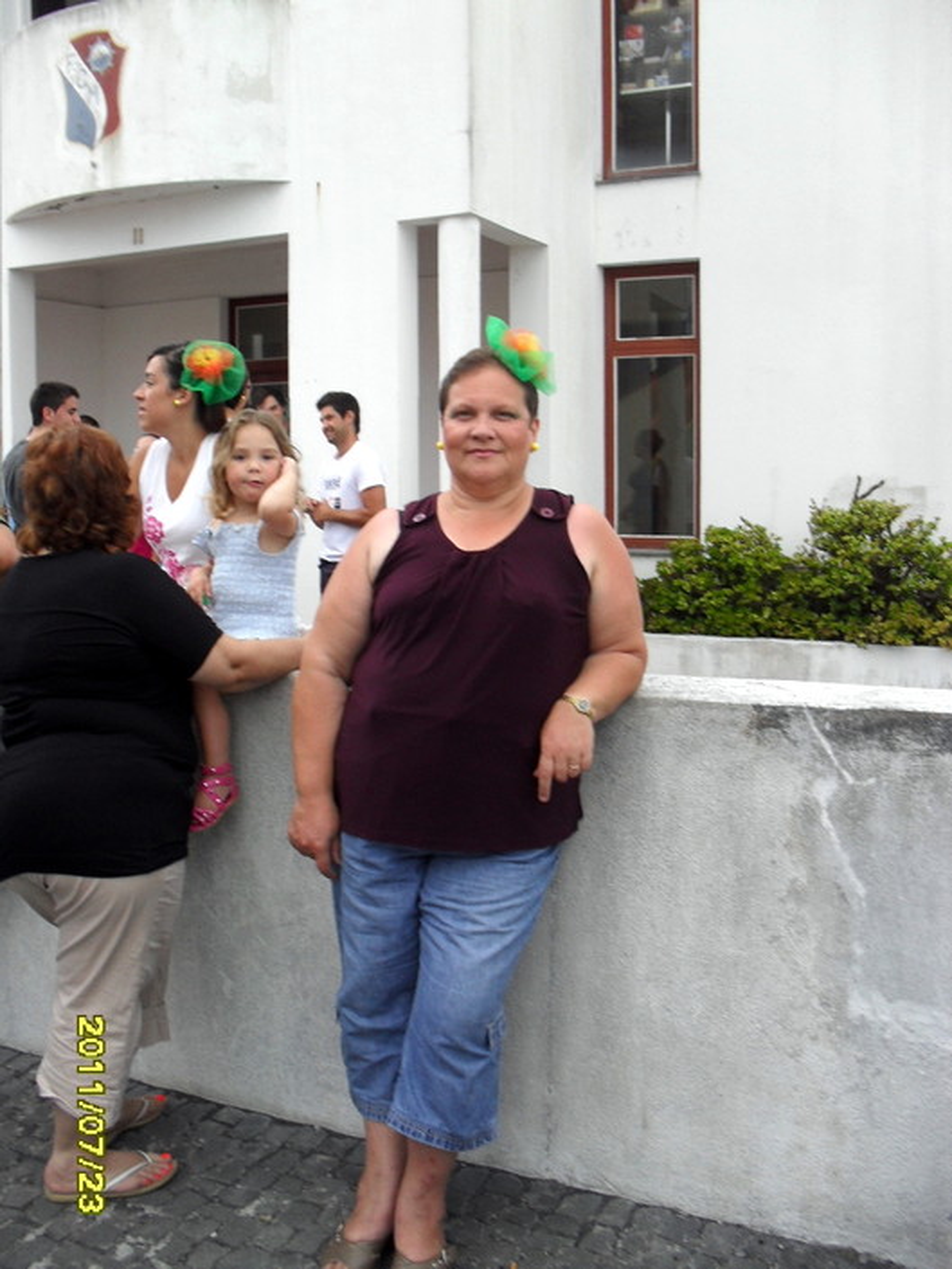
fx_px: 1283
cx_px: 476
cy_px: 634
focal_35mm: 35
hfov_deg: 40.7
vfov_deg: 52.6
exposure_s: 1/45
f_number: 3.2
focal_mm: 6.3
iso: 100
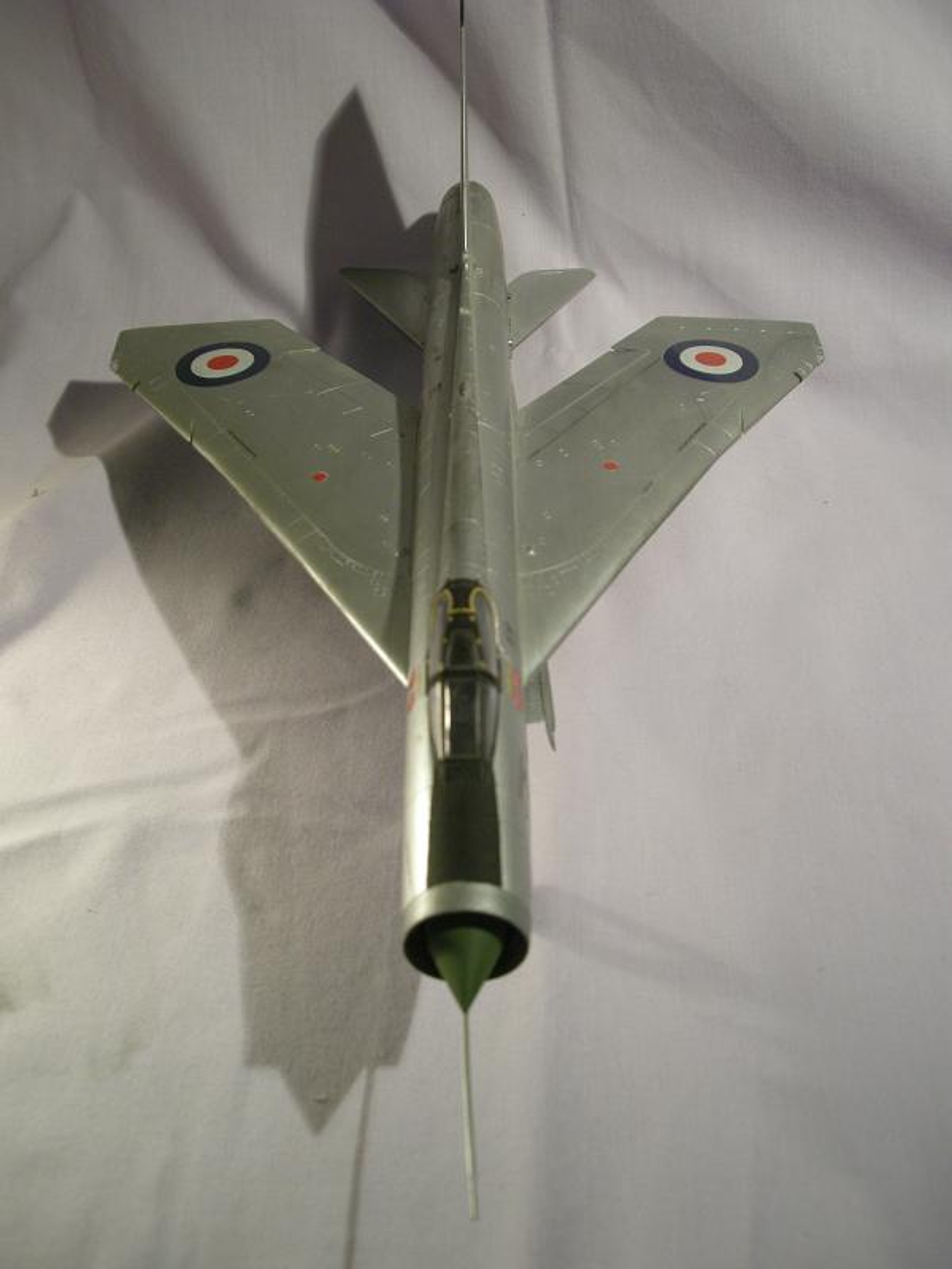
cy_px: 634
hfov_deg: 38.7
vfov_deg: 50.1
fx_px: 1357
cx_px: 476
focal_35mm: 37
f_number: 2.8
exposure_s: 1/47.3
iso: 198
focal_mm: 7.9
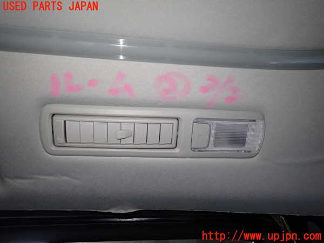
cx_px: 162
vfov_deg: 54.9
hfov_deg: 69.4
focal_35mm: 25
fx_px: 234
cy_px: 122
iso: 320
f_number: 2
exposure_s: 1/30
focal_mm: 4.5
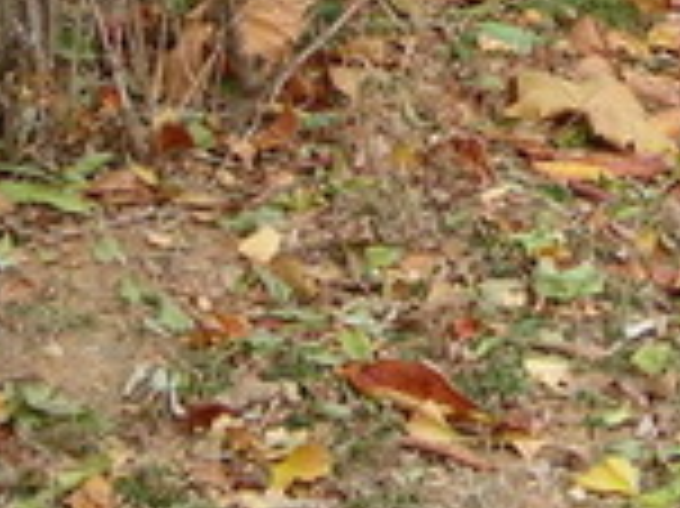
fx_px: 2964
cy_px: -306
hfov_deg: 12.8
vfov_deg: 9.5
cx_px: 779
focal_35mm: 151
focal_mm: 6.3
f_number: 3.2
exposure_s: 1/89.2
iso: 50
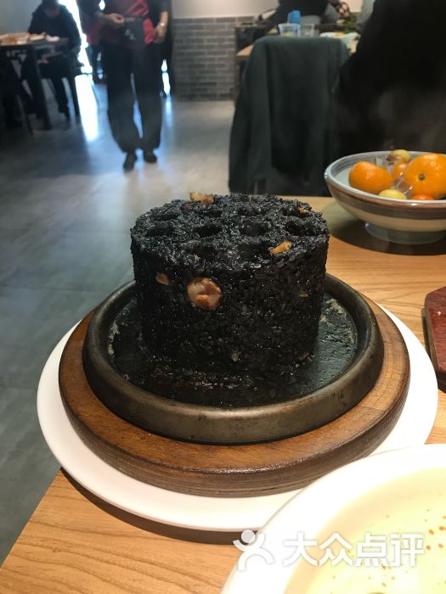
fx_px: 481
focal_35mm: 28
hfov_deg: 49.7
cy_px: 297
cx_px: 223
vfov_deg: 63.4
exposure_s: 1/20
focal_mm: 3.99
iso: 40
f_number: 1.8
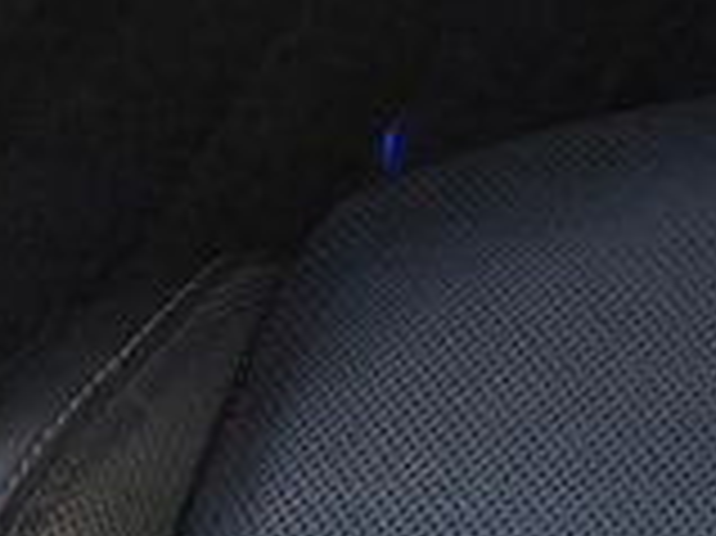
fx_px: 3204
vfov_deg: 8.1
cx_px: 1738
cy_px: -1090
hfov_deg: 10.8
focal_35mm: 155
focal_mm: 6.76
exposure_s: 1/89
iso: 200
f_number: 1.78
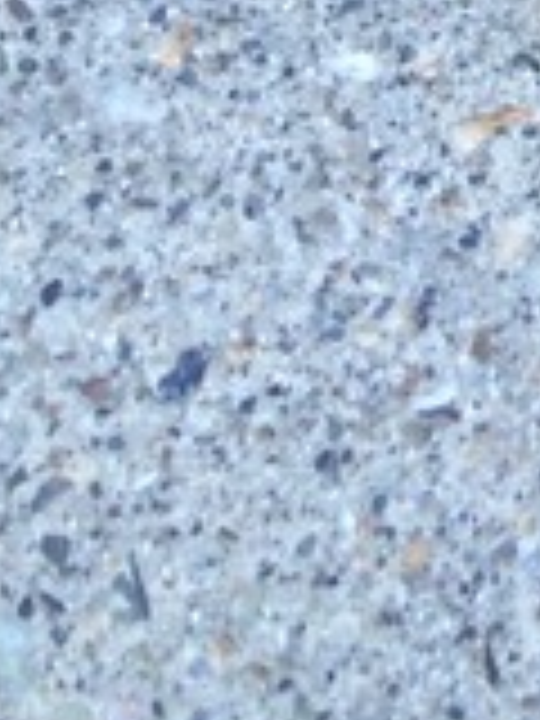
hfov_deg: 7.0
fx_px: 3869
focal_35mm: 186
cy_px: -1444
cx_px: 1706
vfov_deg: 8.8
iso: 50
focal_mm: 4.15
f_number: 2.2
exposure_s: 1/60
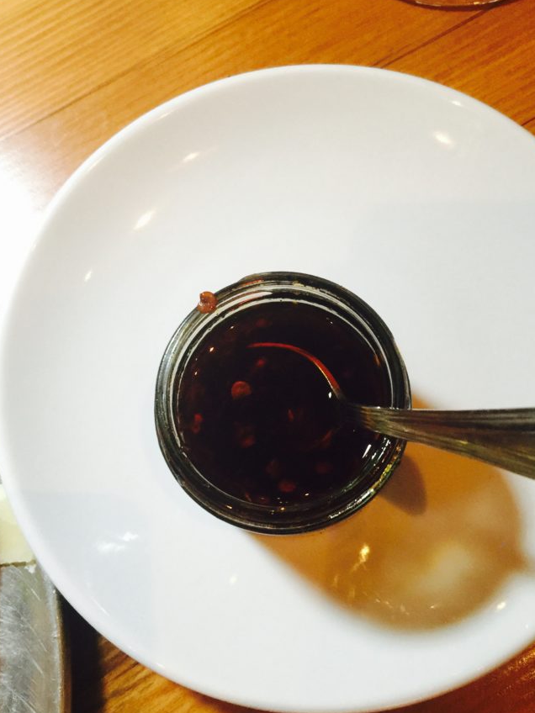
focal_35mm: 35
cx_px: 286
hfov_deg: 40.7
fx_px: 721
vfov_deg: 52.5
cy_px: 394
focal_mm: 4.15
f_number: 2.2
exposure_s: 1/10
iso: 125
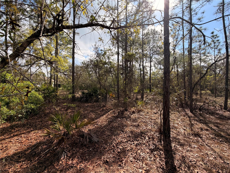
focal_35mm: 14
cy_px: 86
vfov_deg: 85.7
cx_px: 115
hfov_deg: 102.1
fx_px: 93
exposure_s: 1/770
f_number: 2.2
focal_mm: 2.22
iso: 32
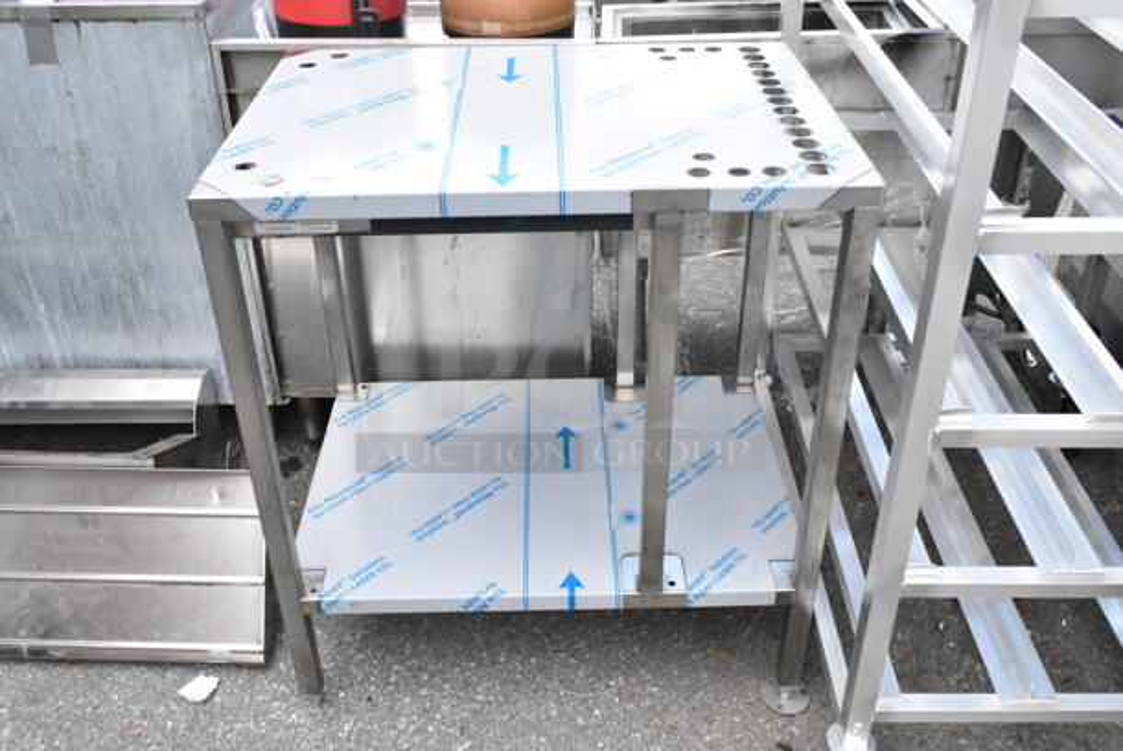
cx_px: 562
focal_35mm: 33
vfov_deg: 40.1
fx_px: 1030
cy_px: 376
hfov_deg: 57.2
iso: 6400
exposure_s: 1/640
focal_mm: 22
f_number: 13
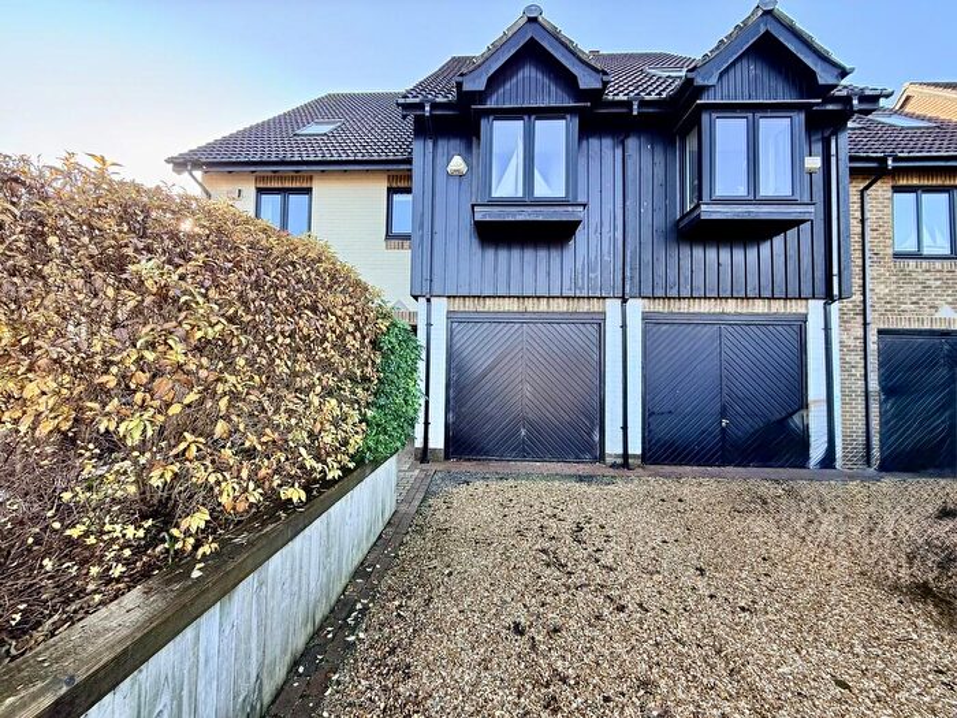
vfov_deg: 85.7
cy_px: 359
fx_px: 387
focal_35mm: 14
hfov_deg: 102.1
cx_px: 478
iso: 64
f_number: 2.2
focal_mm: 2.22
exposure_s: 1/99
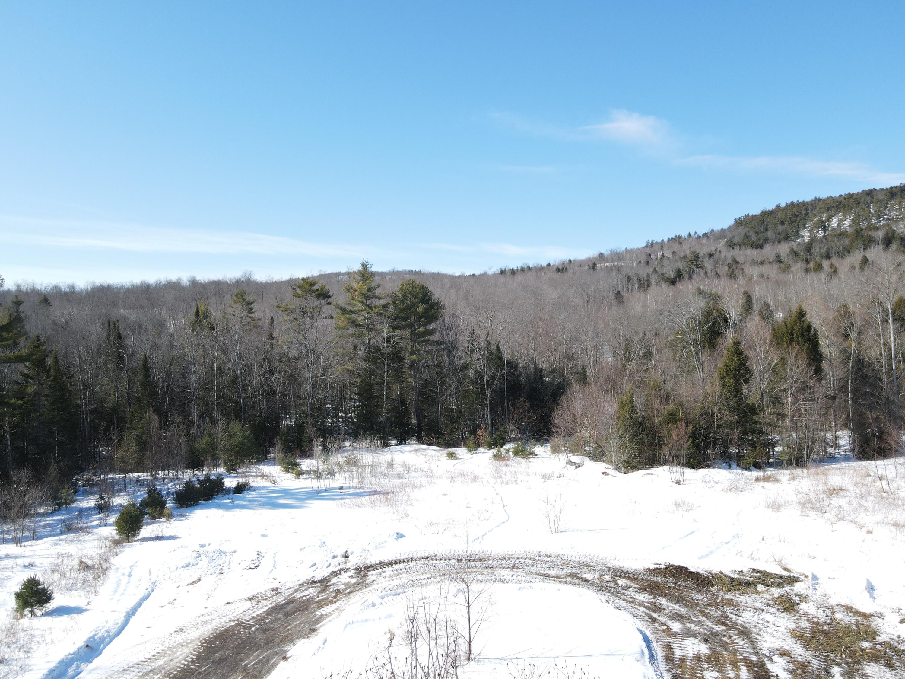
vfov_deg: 56.8
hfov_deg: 71.6
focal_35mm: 24
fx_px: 627
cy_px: 340
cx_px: 452
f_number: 2.8
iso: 100
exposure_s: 1/400
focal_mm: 4.5
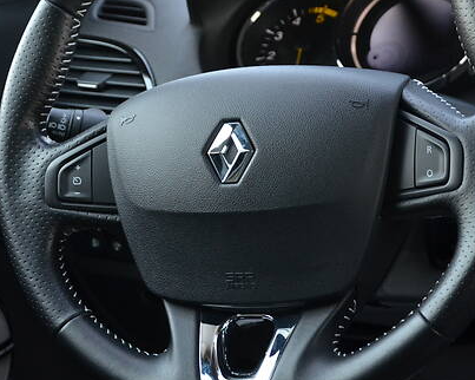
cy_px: 150
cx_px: 240
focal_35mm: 106
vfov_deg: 14.5
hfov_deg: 18.1
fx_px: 1489
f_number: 4.5
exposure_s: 1/60
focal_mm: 38
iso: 640
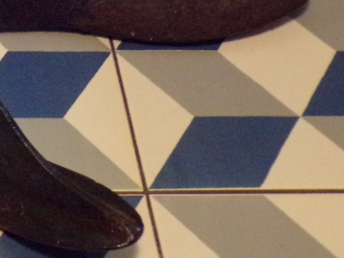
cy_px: -46
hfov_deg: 15.8
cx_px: -147
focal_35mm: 116
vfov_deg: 12.5
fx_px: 1153
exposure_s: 1/8
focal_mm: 6.6
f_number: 3.3
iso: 800
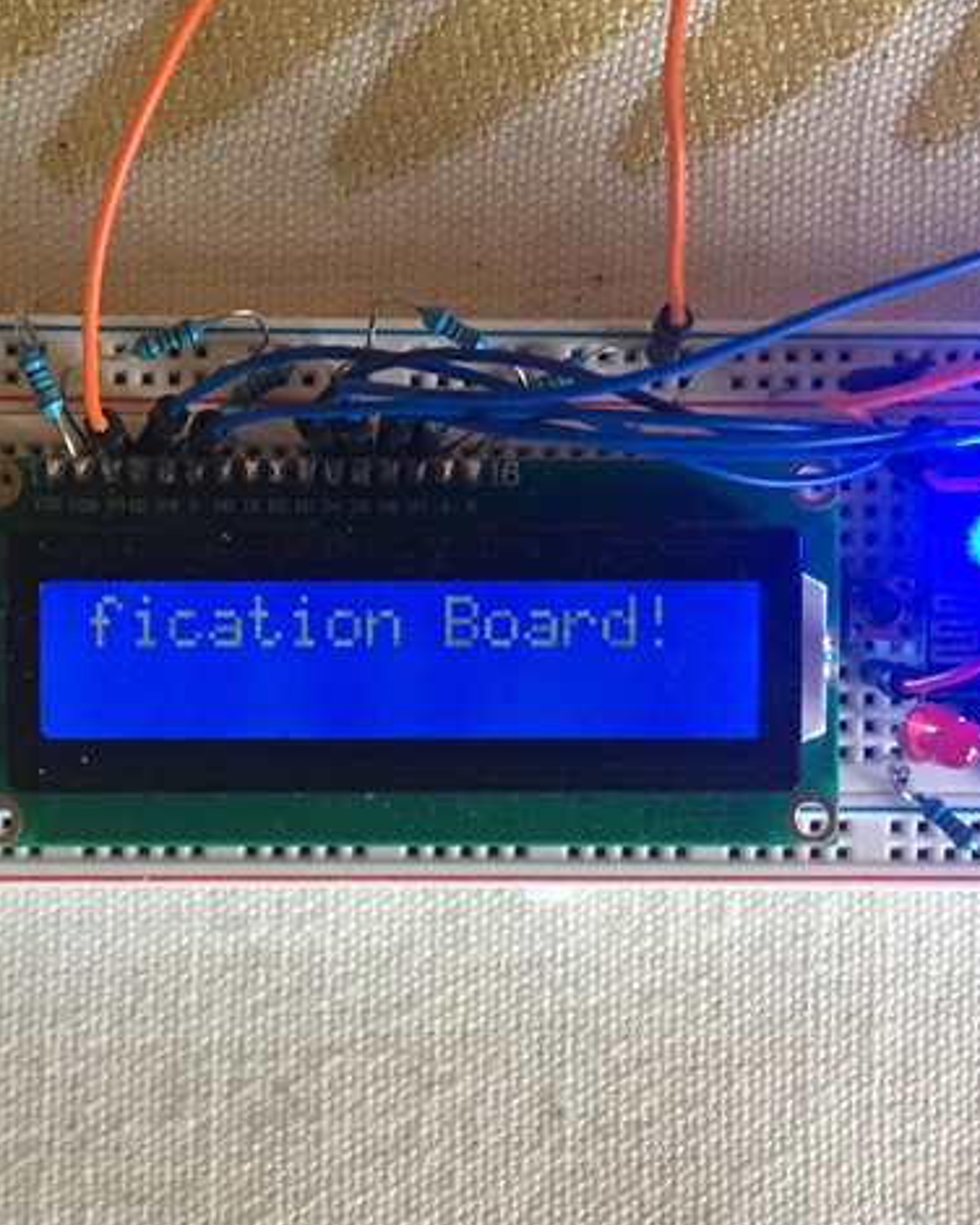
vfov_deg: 40.3
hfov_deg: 32.7
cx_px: 513
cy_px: 533
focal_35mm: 46
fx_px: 1668
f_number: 2.2
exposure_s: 1/10
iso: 80
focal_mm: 4.15
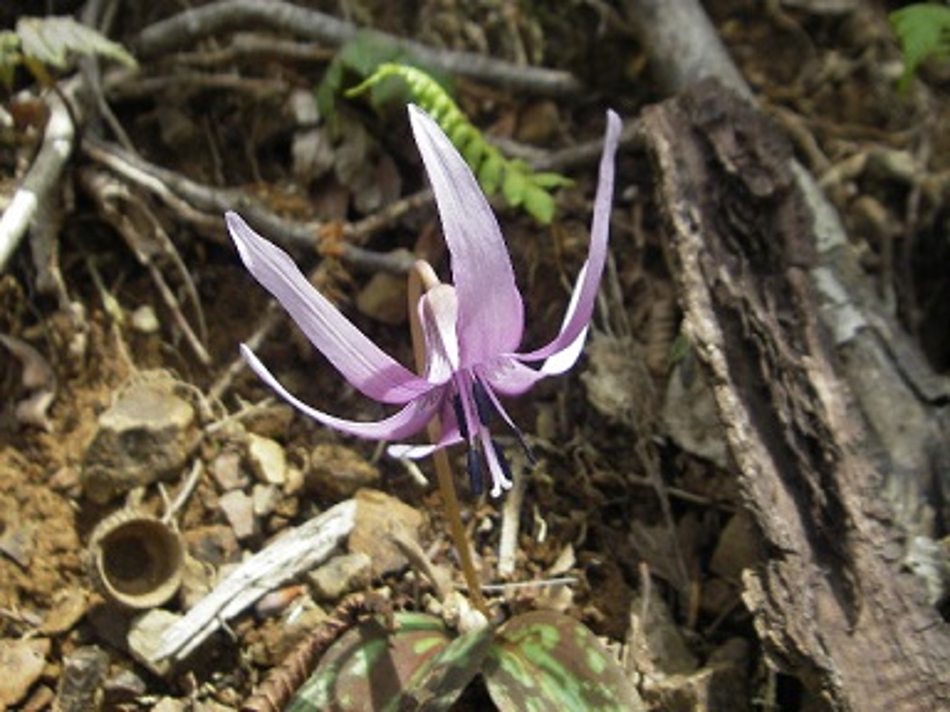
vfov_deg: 37.7
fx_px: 1043
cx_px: 475
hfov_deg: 49.0
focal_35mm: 38
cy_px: 356
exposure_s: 1/160
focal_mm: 6.3
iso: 50
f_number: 3.3
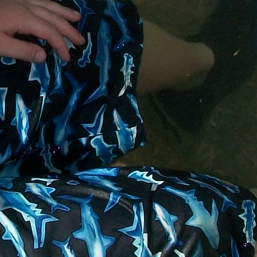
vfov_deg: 10.2
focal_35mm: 169
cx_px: -101
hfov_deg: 10.1
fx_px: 1420
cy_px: -23
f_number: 5.5
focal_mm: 5.7
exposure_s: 1/640
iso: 80
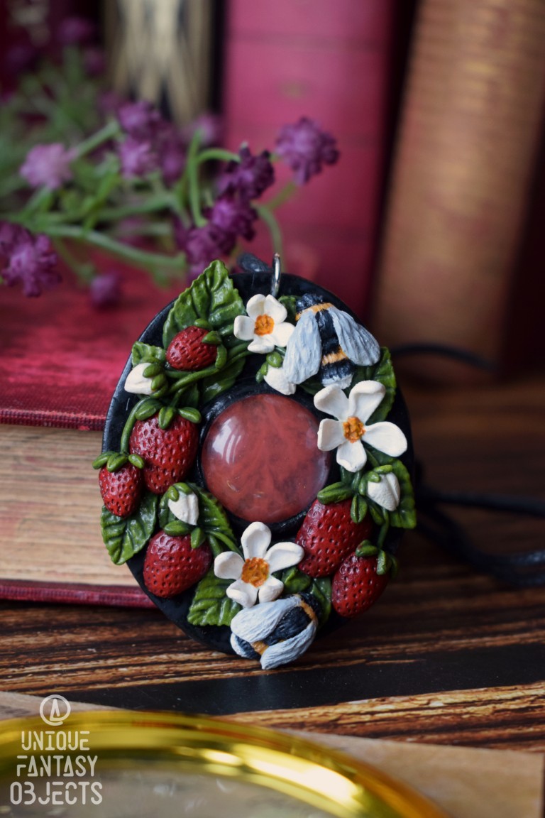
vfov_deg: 31.9
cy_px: 409
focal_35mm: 63
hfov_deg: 21.6
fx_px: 1431
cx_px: 272
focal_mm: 42
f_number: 5
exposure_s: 1/60
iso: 1000
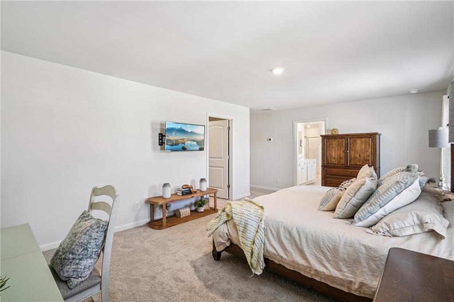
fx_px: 202
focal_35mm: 16
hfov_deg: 96.8
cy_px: 151
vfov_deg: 73.7
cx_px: 227
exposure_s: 1/5
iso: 400
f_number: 8
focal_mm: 16
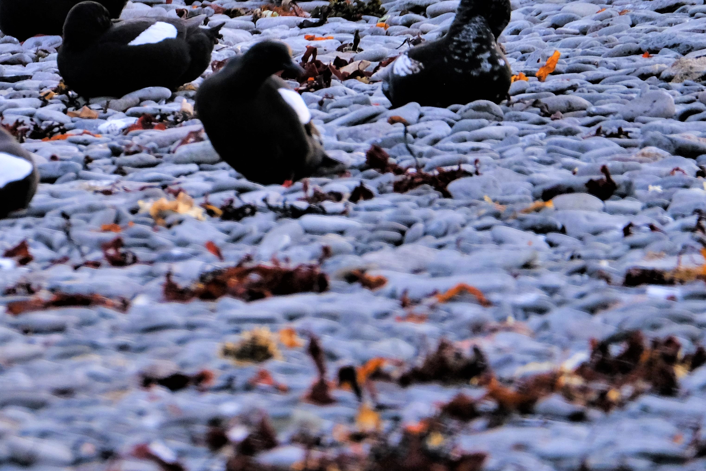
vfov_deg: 0.9
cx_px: 106
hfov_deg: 1.3
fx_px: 30276
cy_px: 49
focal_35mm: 1544
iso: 1000
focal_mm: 560
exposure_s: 1/500
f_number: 8
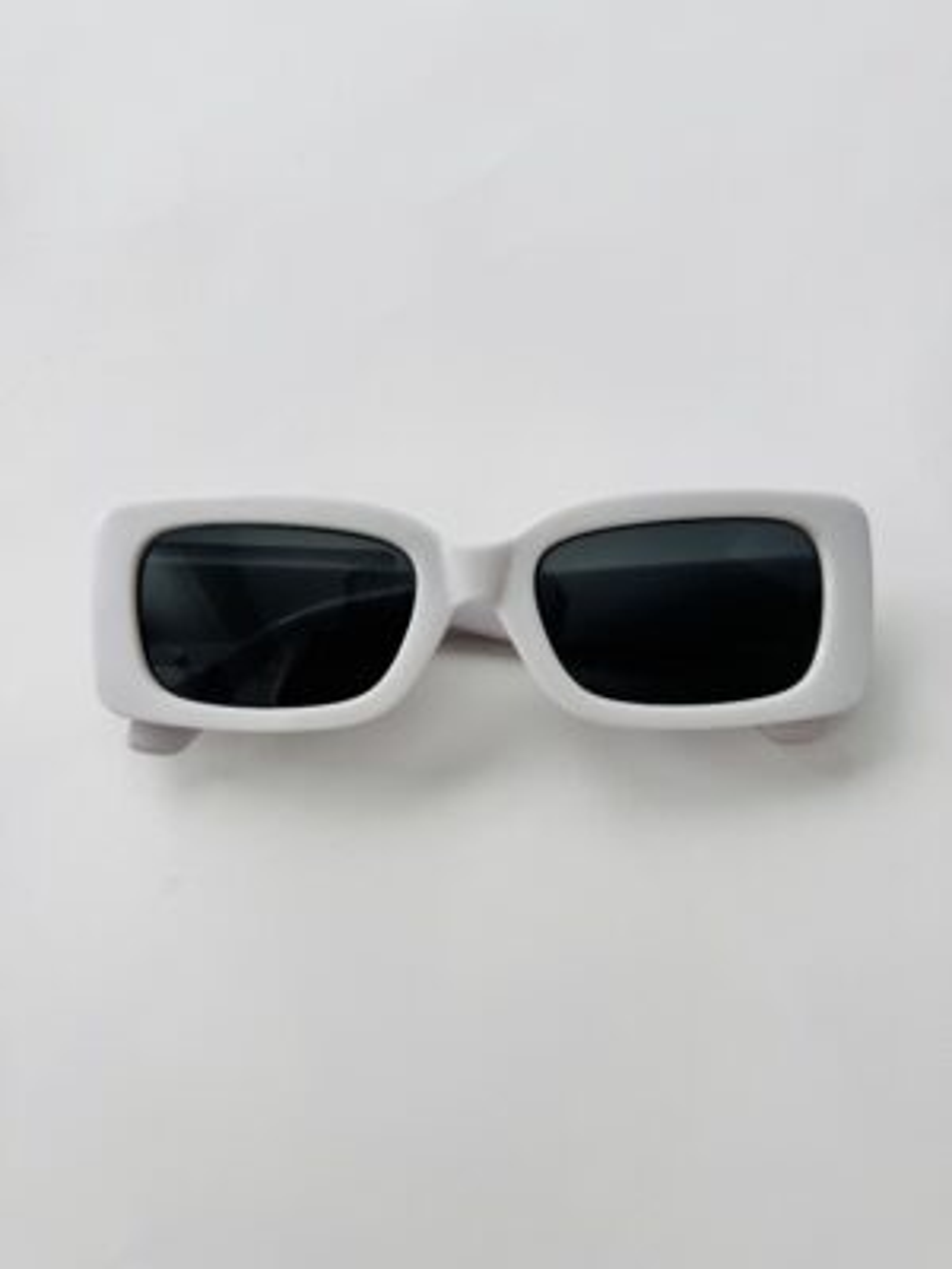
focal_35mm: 24
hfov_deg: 56.8
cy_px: 634
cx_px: 476
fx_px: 880
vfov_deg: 71.6
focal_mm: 6.76
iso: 64
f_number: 1.78
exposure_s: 1/121
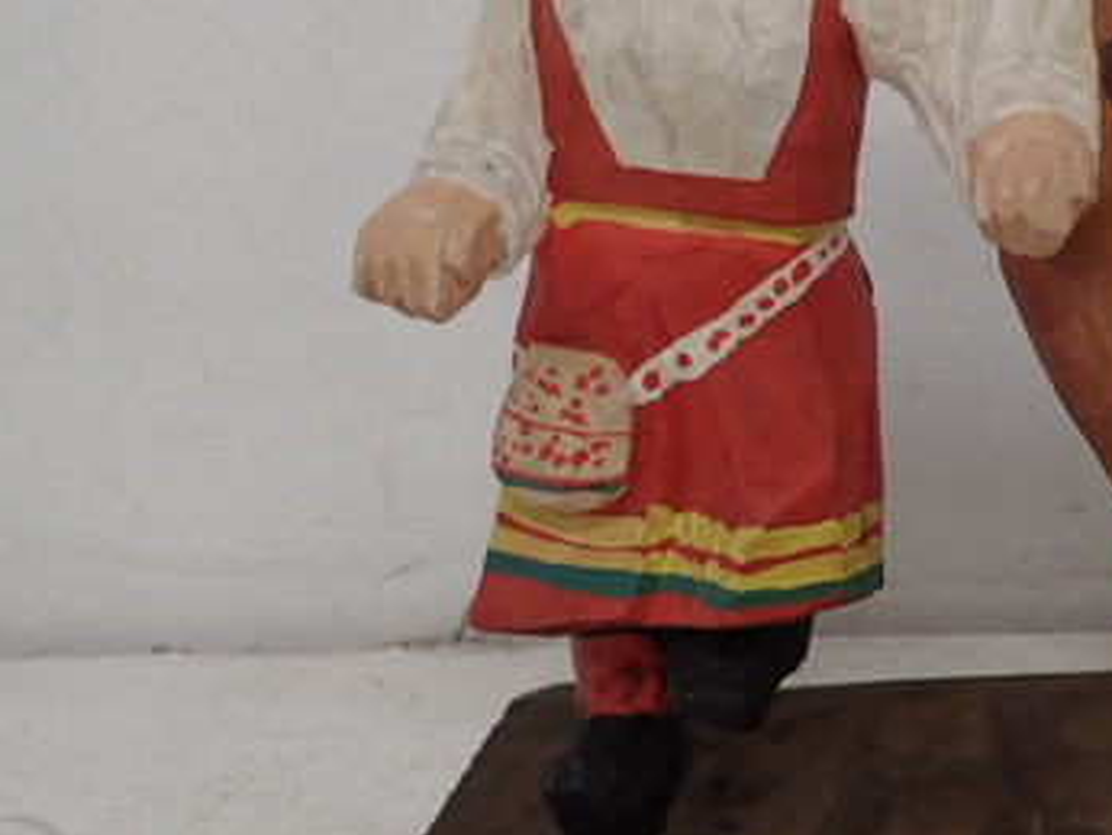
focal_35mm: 58
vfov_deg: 24.9
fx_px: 1864
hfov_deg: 31.3
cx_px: 1054
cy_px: 190
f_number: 2
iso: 100
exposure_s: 1/80
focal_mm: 4.5
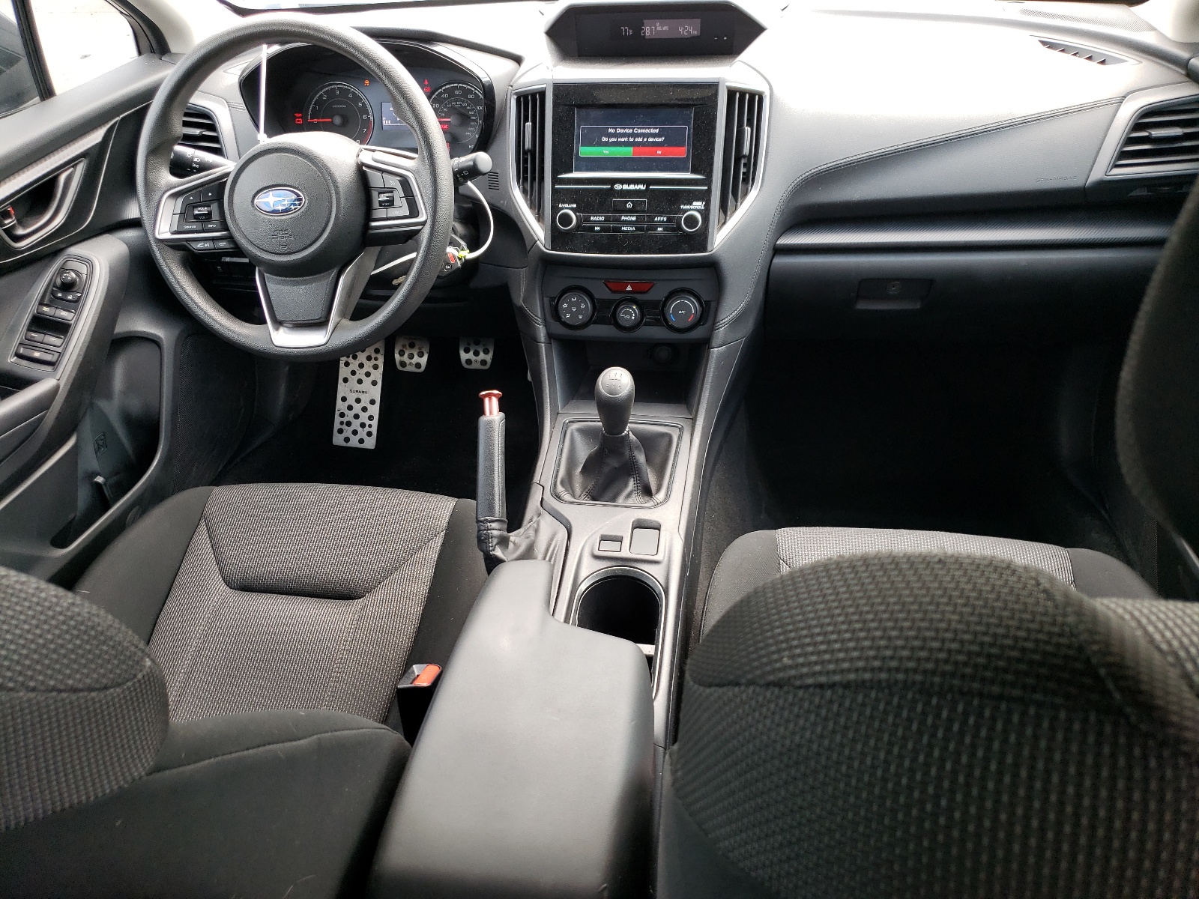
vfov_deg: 53.1
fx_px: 901
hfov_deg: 67.3
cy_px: 450
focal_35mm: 26
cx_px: 600
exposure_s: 1/60.2
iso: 52
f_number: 1.5
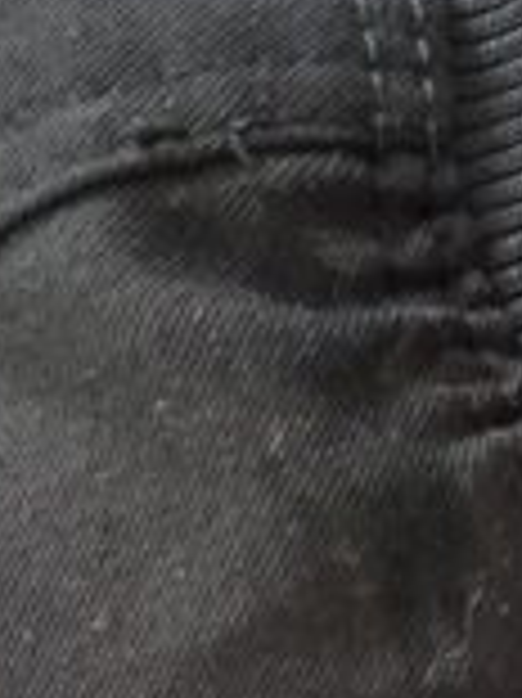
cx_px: 346
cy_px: 1013
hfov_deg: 11.0
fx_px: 2698
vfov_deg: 13.9
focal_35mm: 134
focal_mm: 5.7
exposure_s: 1/30
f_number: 1.5
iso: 640
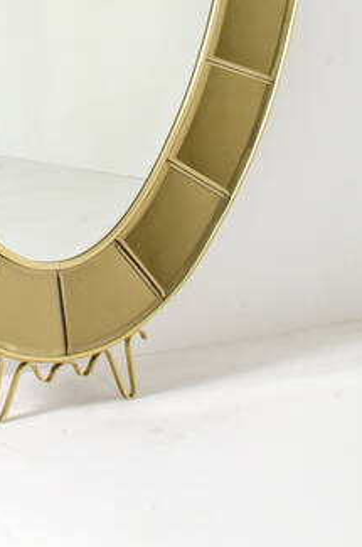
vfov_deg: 11.3
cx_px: 61
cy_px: -231
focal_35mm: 176
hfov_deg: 7.8
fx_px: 2664
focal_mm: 35
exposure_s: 1/250
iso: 100
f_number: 22
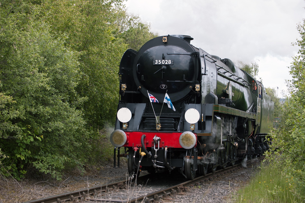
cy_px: 102
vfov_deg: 16.5
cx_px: 152
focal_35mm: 82
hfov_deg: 24.6
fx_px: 698
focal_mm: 55
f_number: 6.3
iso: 200
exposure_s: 1/160
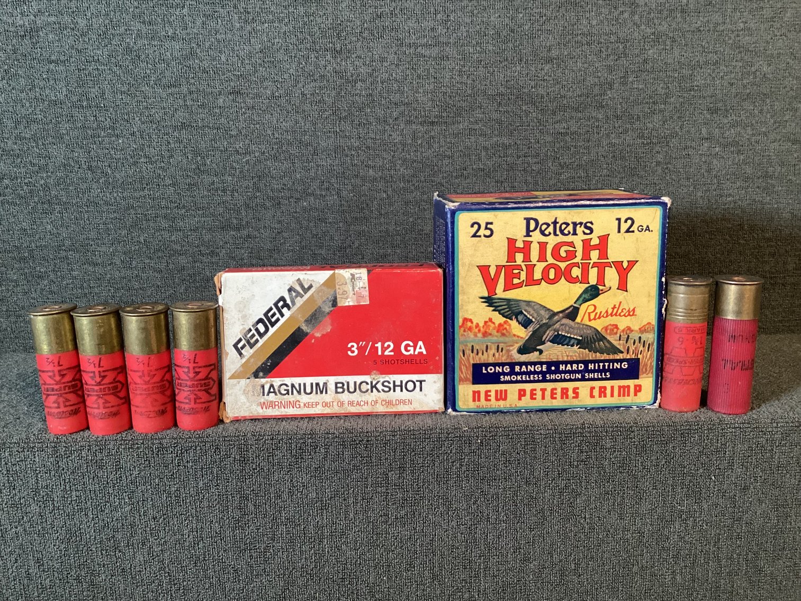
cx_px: 400
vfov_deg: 45.4
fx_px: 717
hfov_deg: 58.3
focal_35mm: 31
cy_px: 300
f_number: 2.4
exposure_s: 1/60
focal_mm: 3.3
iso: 250
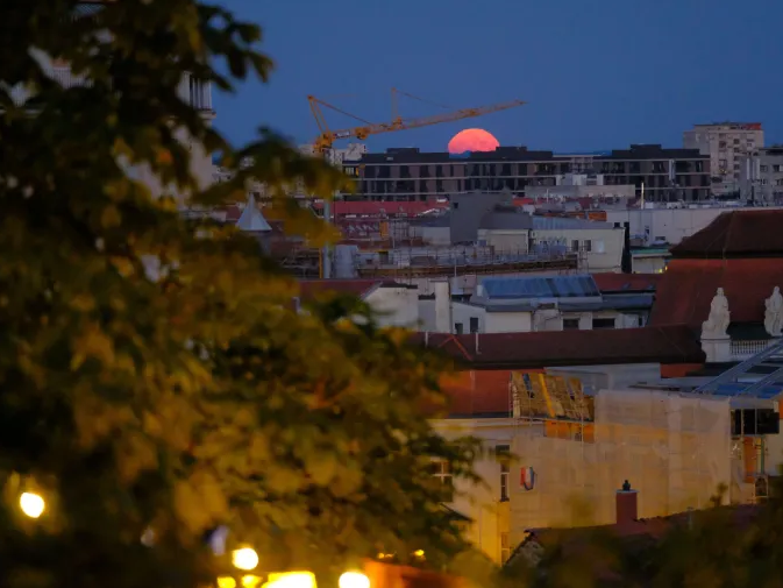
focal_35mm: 228
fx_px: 5158
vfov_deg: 6.5
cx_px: 426
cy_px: 294
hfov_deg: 8.7
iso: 6400
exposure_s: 1/250
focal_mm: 140
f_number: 2.8
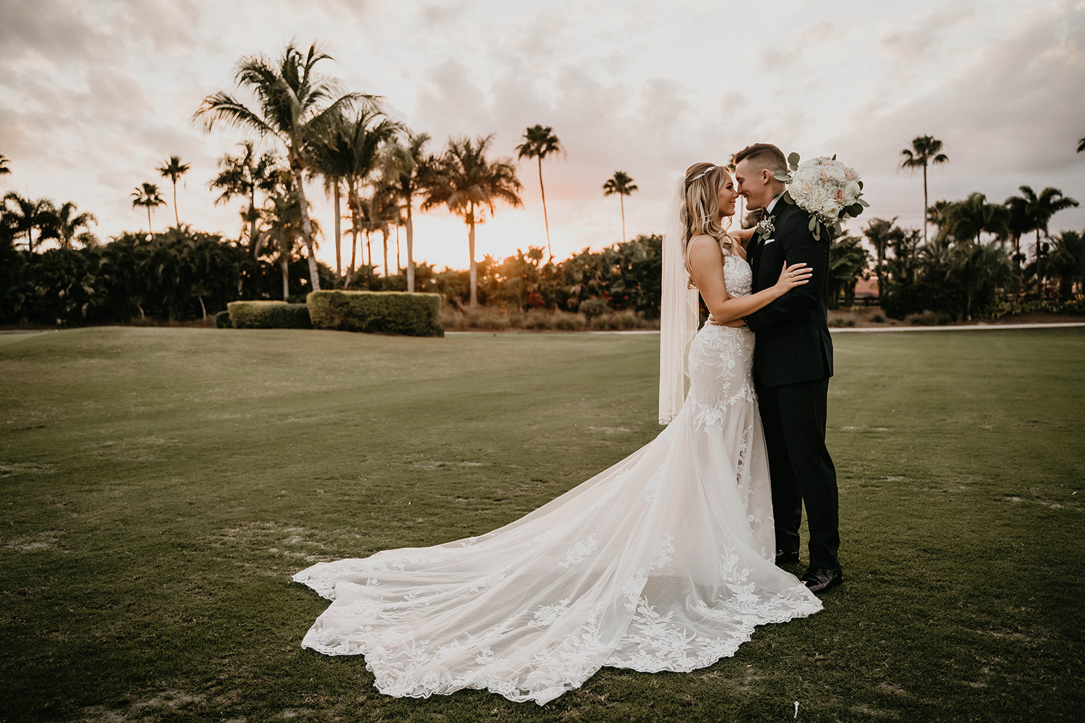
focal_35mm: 28
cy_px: 362
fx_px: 844
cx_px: 542
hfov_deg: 65.5
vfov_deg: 46.4
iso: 160
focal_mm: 28
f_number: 2.8
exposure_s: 1/400
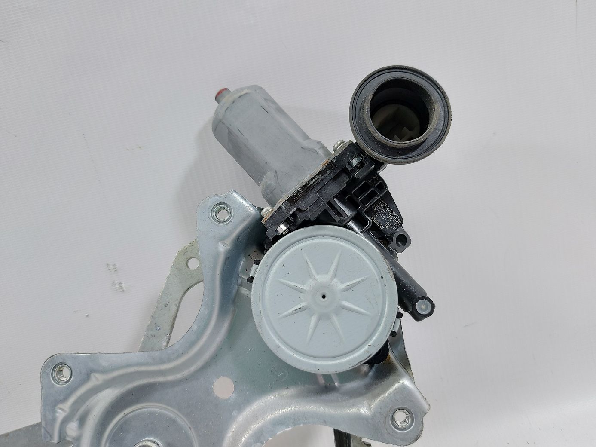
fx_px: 413
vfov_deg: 56.8
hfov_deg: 71.6
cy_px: 224
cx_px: 298
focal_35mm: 24
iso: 100
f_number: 1.8
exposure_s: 1/50
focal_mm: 5.23
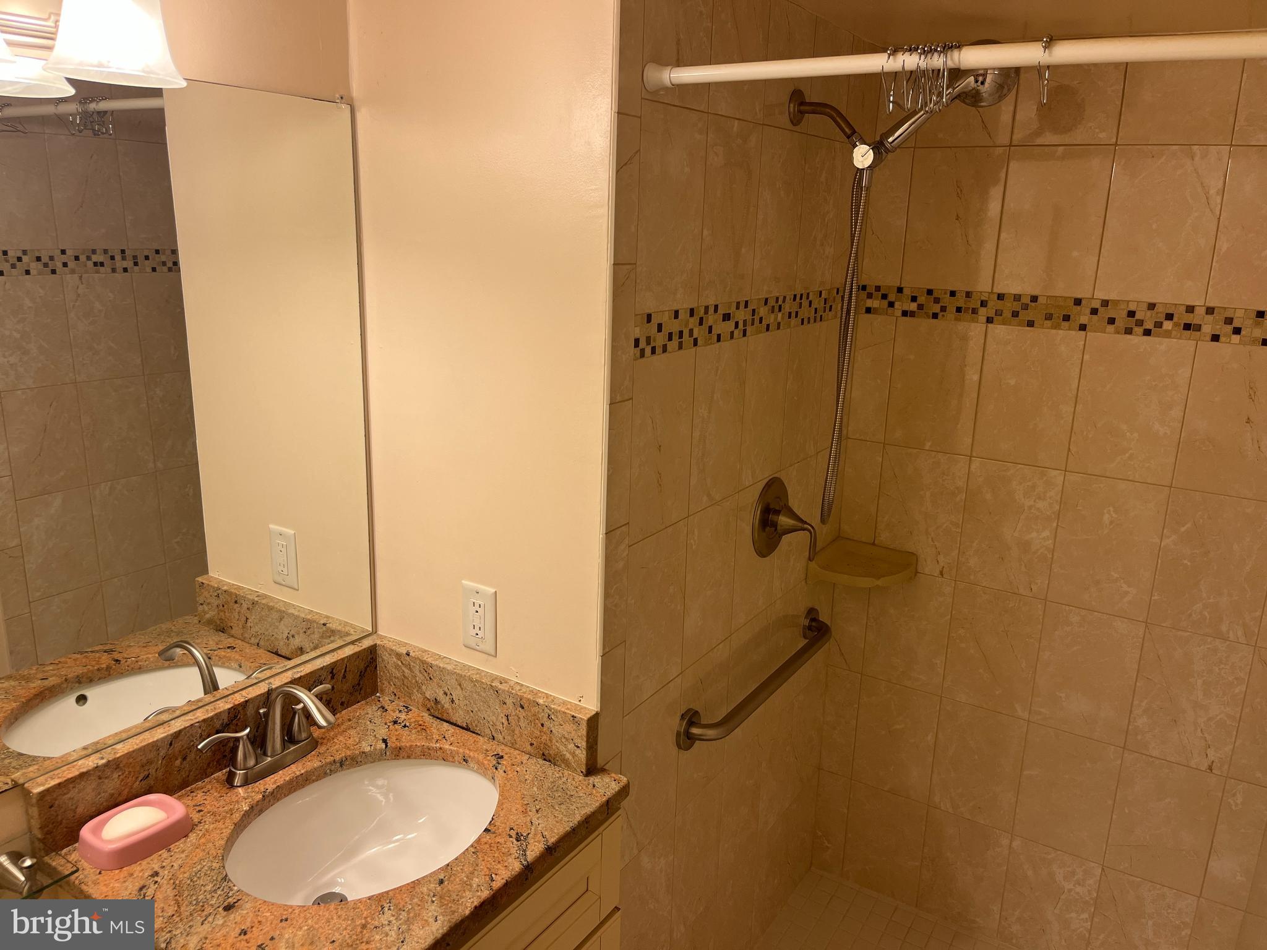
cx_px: 634
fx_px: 952
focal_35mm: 26
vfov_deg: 53.1
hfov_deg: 67.3
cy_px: 475
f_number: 1.6
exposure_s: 1/120
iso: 50
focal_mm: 5.1
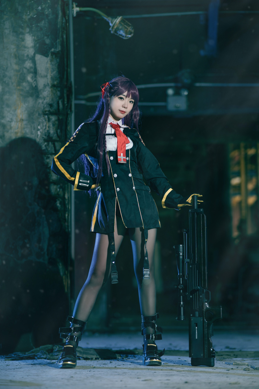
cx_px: 130
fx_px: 917
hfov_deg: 16.1
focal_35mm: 85
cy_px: 194
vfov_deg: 23.9
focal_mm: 85
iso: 100
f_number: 2
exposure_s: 1/250
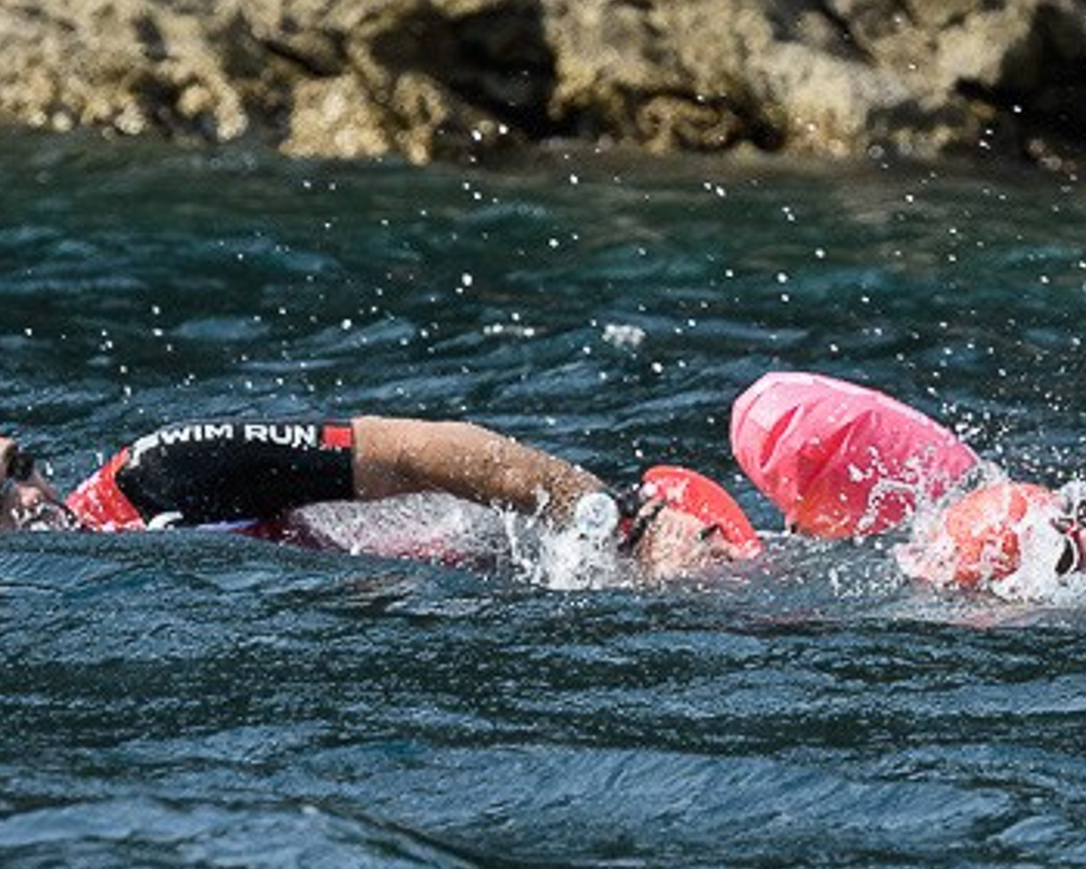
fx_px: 23303
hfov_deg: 2.7
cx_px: 1039
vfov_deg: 2.1
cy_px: 532
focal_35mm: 725
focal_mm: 180
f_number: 6.3
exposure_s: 1/640
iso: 400
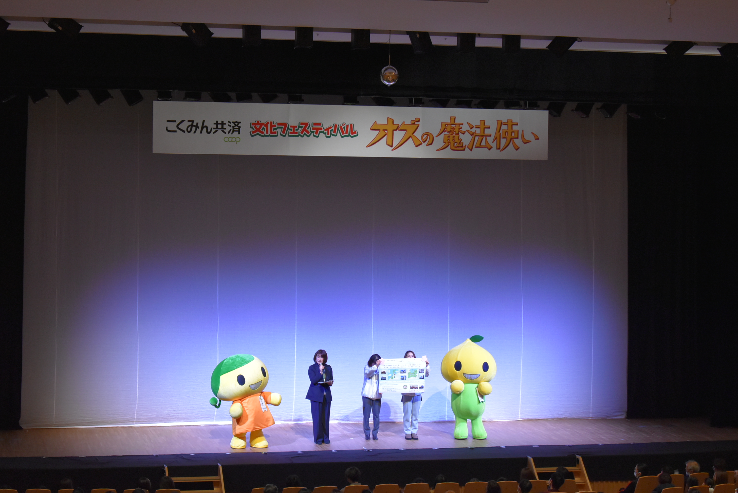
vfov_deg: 16.6
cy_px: 246
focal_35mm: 82
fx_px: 1693
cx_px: 369
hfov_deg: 24.6
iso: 2000
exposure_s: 1/60
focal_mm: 55
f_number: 5.6
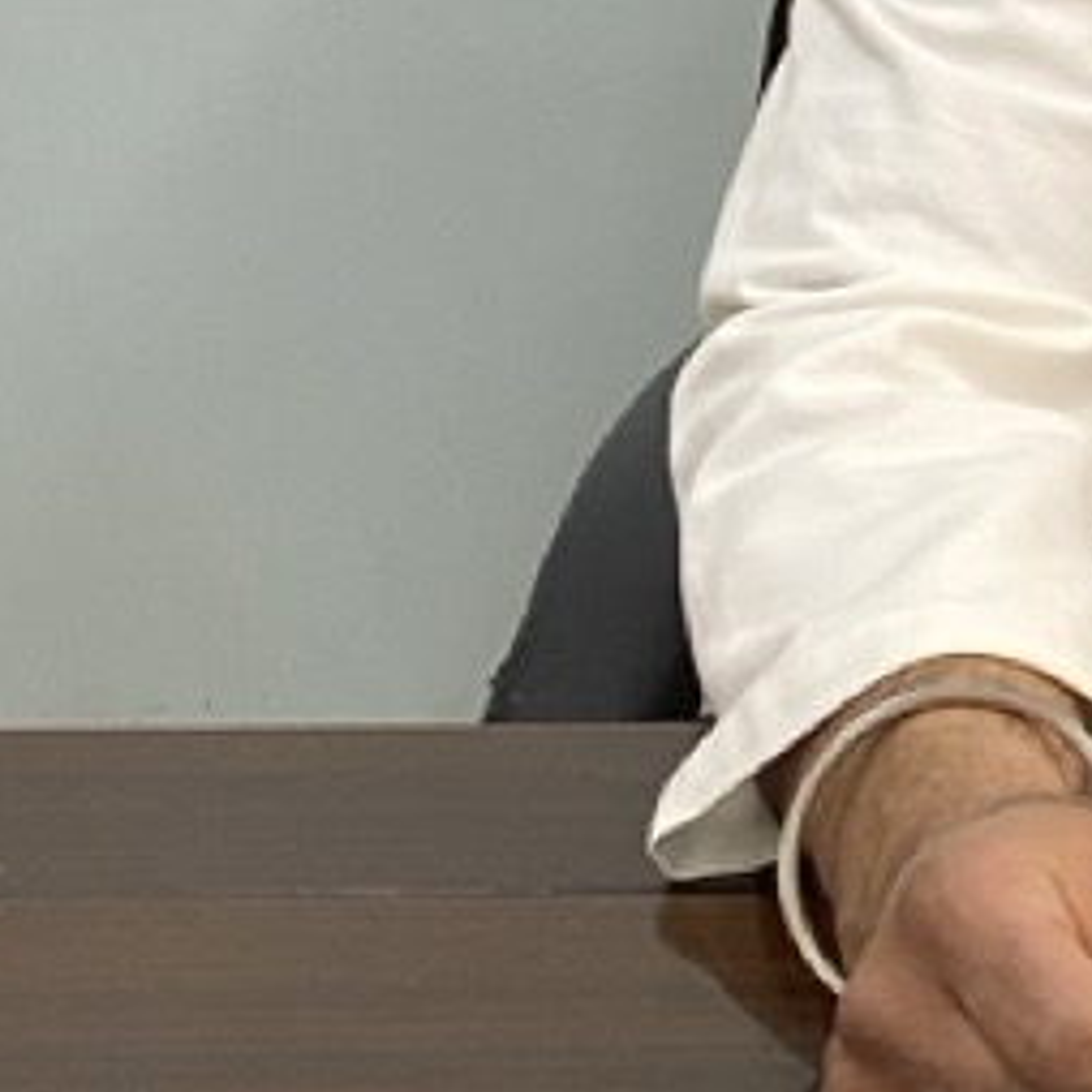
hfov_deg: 13.8
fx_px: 4140
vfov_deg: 14.7
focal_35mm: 116
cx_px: 1810
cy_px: -73
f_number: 1.8
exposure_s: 1/50
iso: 125
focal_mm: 4.25
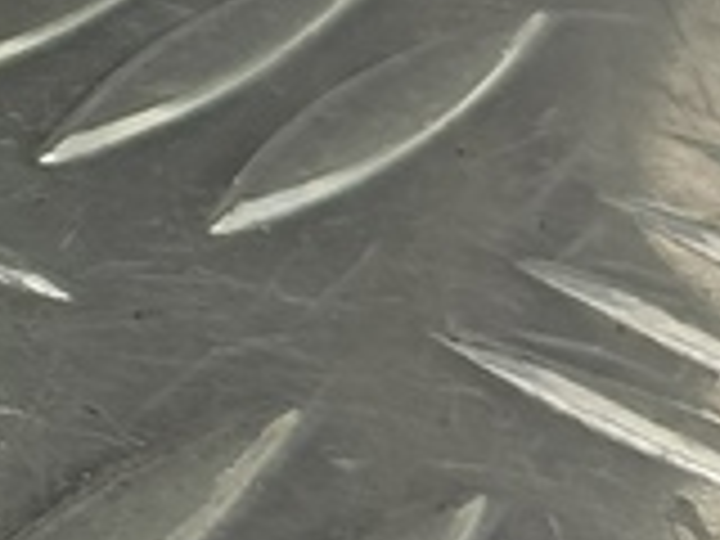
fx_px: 3058
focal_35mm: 147
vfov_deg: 9.7
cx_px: -1278
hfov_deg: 10.5
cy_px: -324
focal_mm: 4.11
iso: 96
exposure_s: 1/50
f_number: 1.6
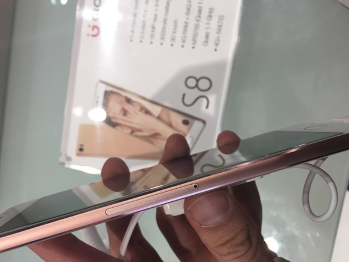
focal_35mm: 36
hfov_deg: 51.3
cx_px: 180
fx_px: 363
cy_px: 149
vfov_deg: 39.6
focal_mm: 4.15
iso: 40
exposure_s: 1/100
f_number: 2.2
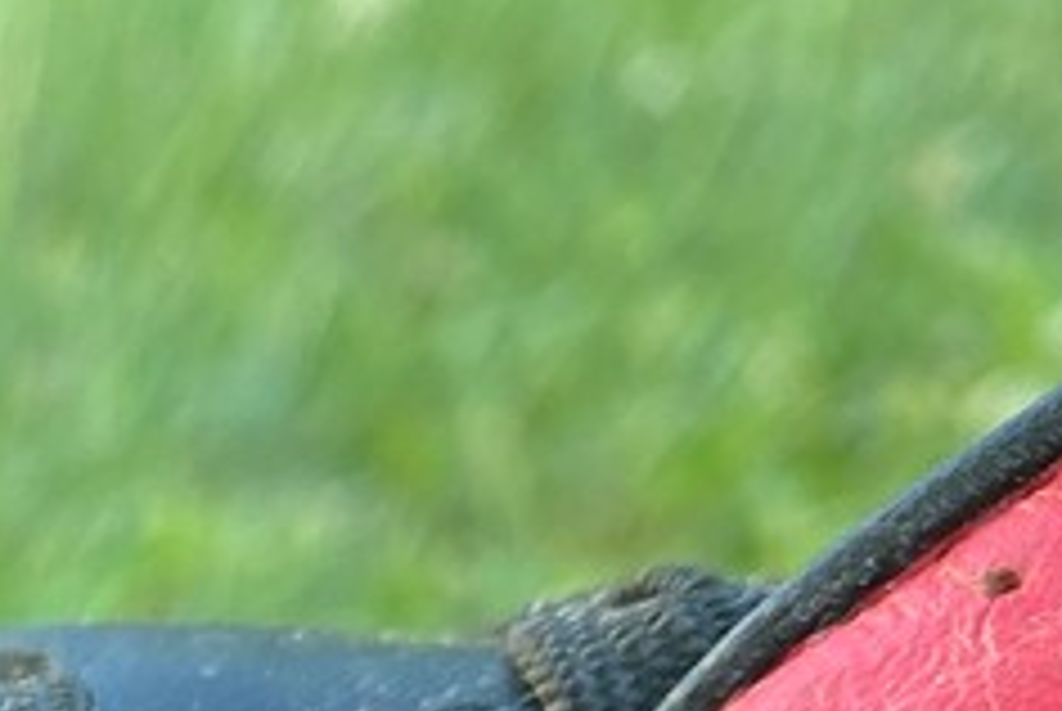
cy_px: 1832
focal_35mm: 132
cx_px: -634
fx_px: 3899
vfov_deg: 9.1
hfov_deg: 14.3
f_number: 1.8
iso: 50
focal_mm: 4.25
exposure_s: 1/122
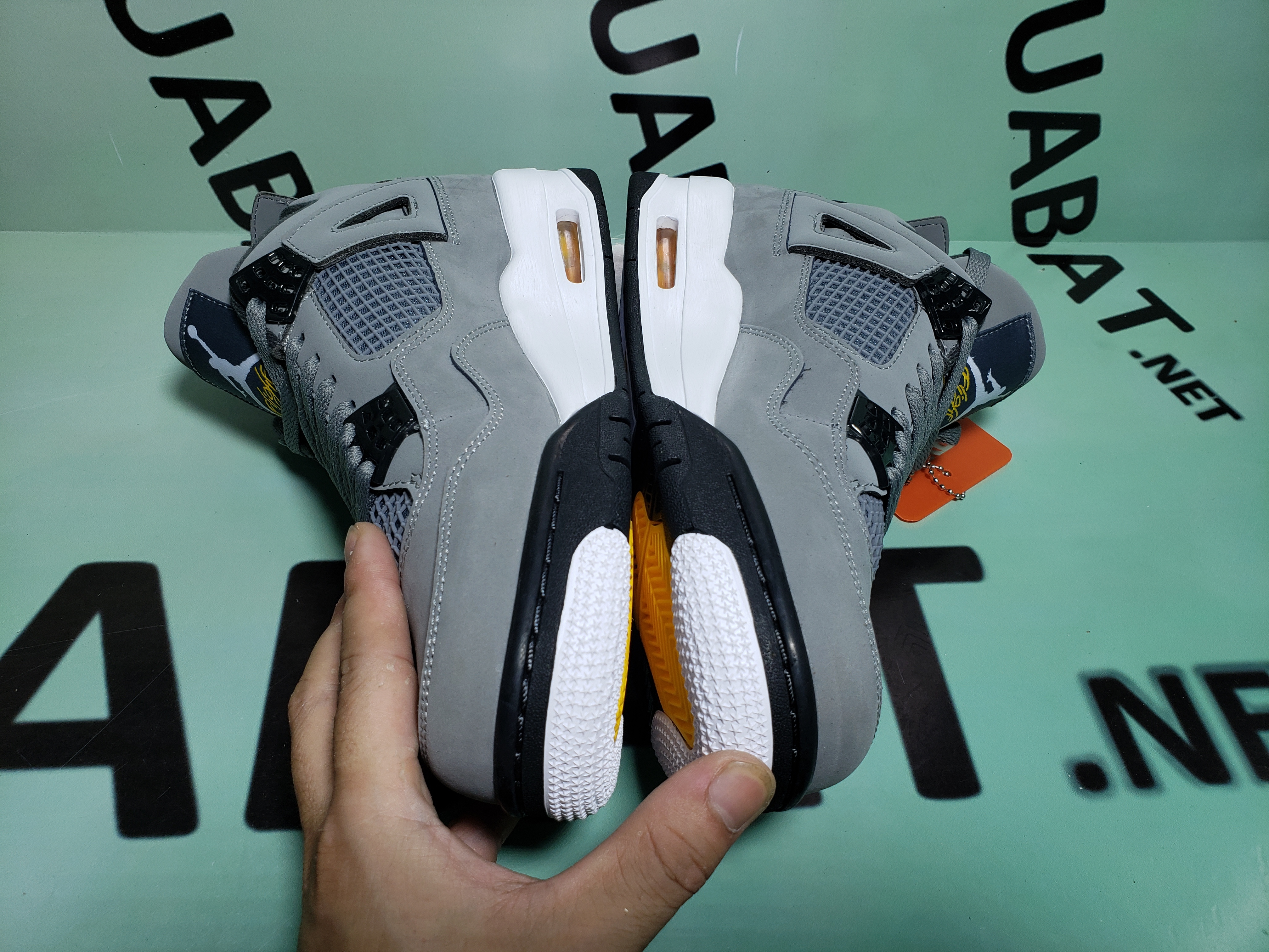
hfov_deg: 67.3
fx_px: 953
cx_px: 634
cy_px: 476
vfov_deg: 53.1
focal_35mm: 26
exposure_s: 1/210
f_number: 2.4
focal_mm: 4.3
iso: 50
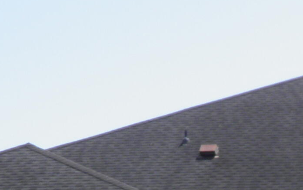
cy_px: 429
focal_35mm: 251
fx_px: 2073
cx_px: 384
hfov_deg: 8.3
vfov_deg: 5.1
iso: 50
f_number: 5.8
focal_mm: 10
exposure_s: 1/200
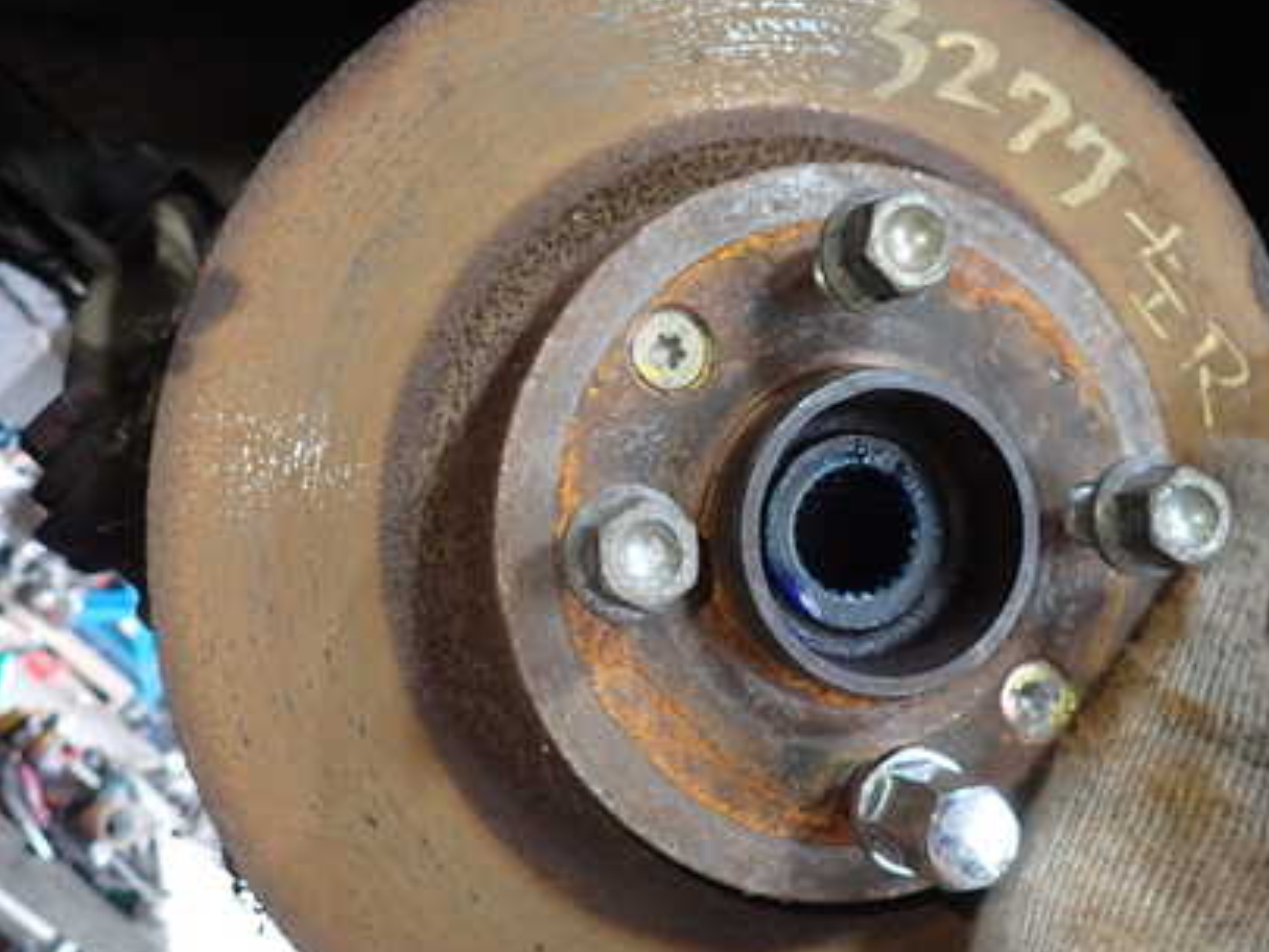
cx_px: 636
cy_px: 492
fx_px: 1357
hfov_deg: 50.1
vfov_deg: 38.7
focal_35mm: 37
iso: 200
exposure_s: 1/50
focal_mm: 4.5
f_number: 2
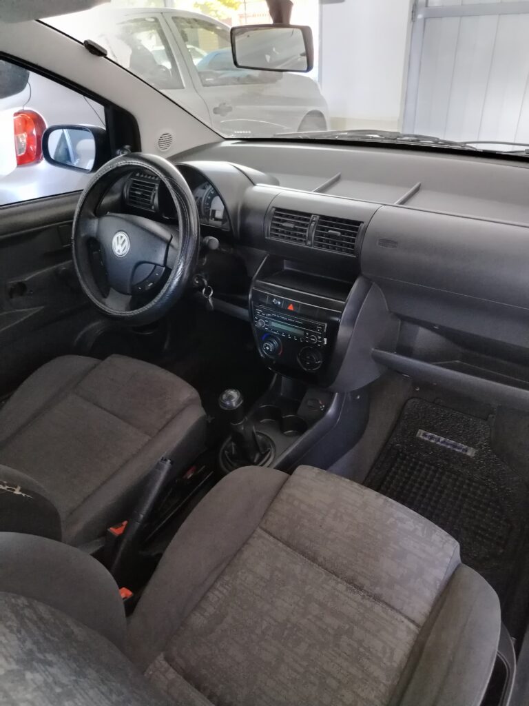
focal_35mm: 24
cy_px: 353
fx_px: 489
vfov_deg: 71.6
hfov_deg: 56.8
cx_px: 264
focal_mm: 5.25
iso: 2934
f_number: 1.75
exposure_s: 1/25
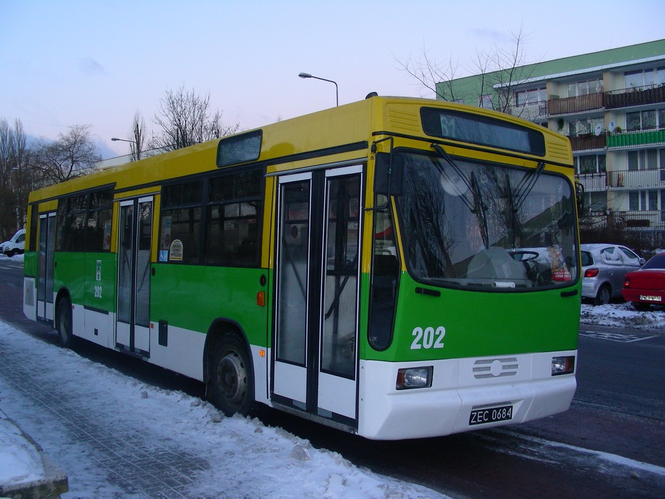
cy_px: 250
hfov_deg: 49.0
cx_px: 332
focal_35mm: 38
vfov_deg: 37.7
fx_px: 730
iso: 76
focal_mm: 6.3
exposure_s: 1/30
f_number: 3.5
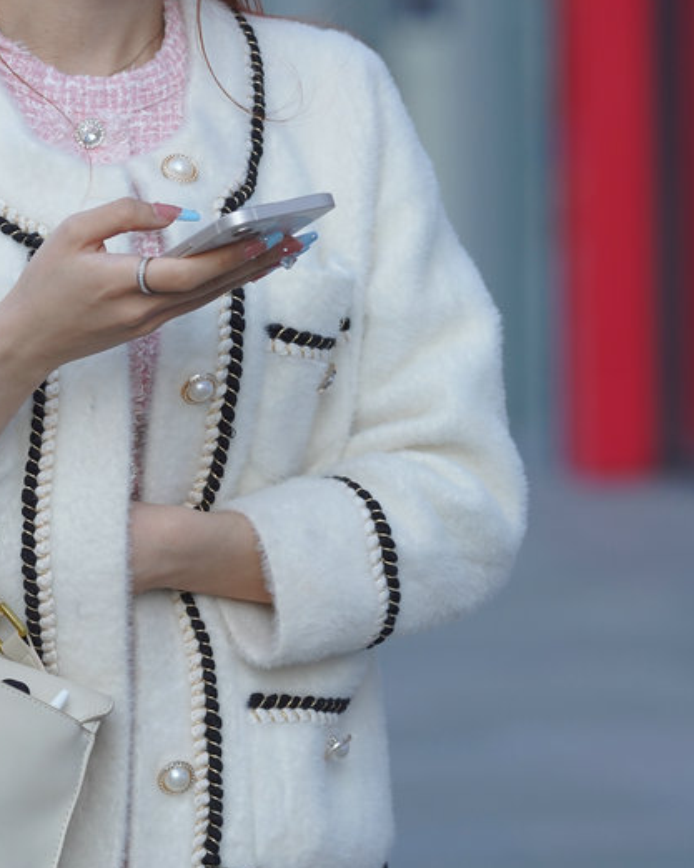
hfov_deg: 4.7
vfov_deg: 5.9
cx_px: 62
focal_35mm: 328
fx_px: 8419
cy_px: 387
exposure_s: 1/500
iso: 320
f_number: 4
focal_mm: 135
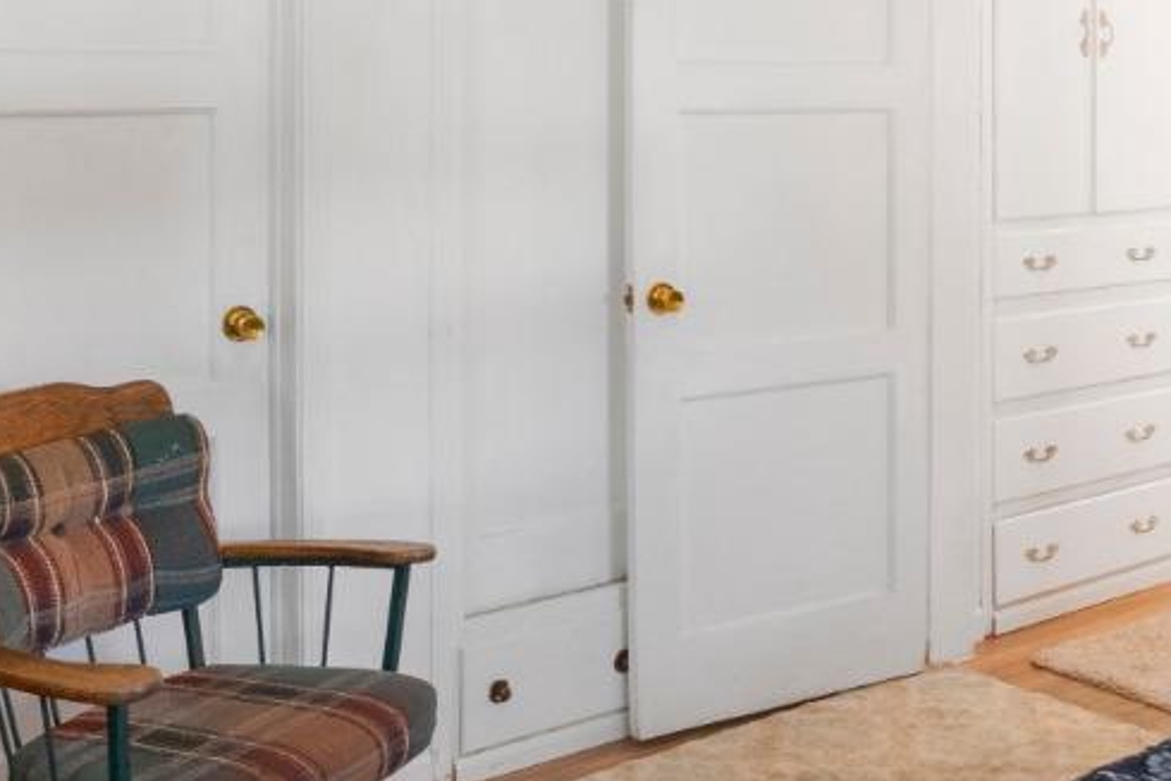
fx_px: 1594
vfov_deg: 27.5
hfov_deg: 39.1
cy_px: 315
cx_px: 901
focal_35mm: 49
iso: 6400
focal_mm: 16
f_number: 10
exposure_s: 1/8
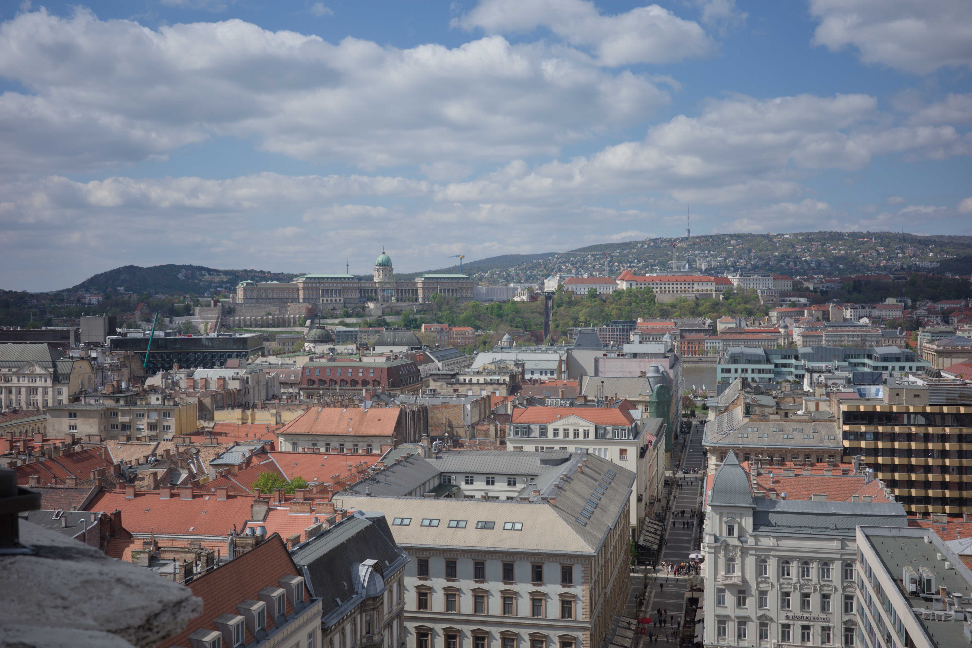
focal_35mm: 40
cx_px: 486
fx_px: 1080
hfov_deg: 48.5
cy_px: 324
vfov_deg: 33.4
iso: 100
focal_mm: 26
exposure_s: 1/640
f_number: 6.3
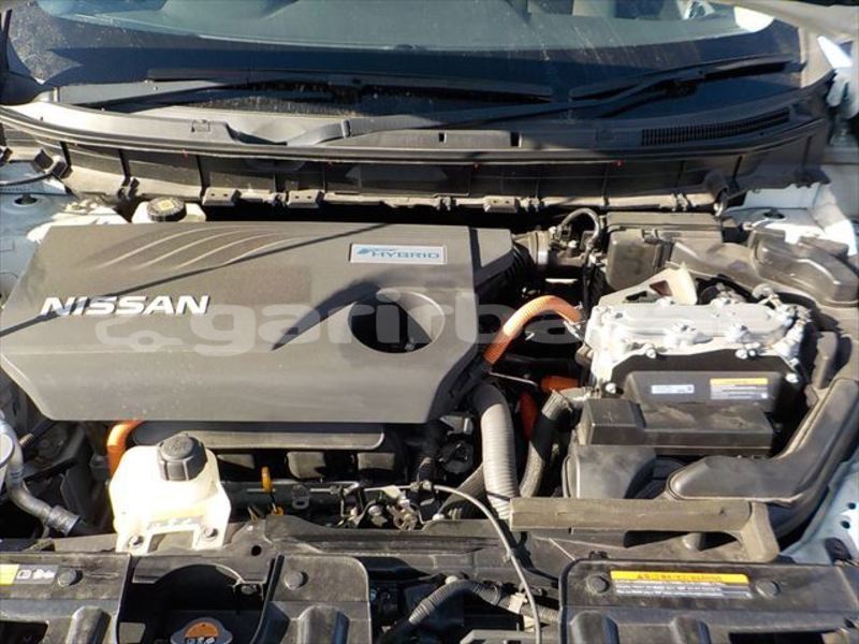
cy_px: 322
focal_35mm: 30
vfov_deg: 46.8
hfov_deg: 60.0
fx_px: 744
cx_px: 430
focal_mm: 4.1
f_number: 3.3
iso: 125
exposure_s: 1/320
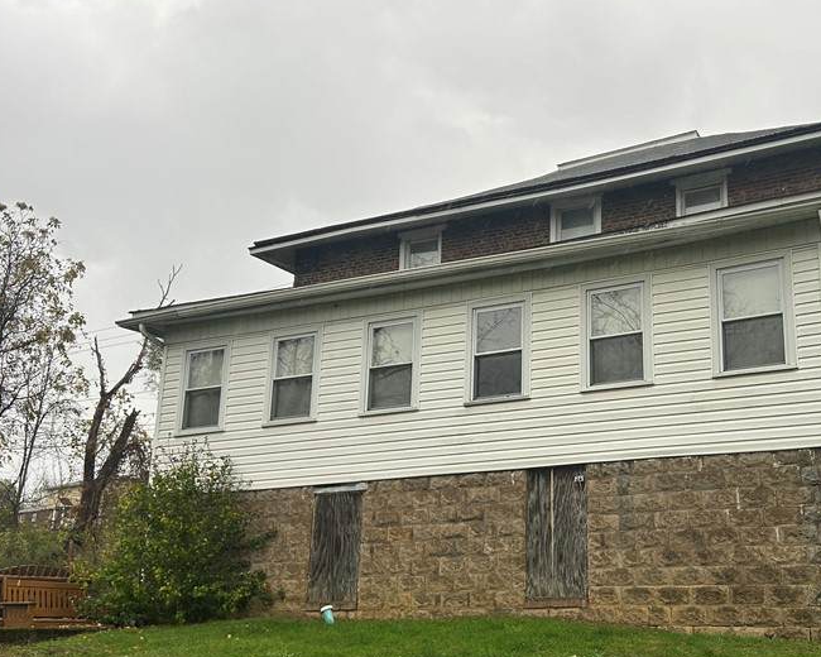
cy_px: 390
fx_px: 972
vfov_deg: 37.2
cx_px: 573
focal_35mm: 40
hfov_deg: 44.8
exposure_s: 1/458
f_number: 1.5
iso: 50
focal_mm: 5.7
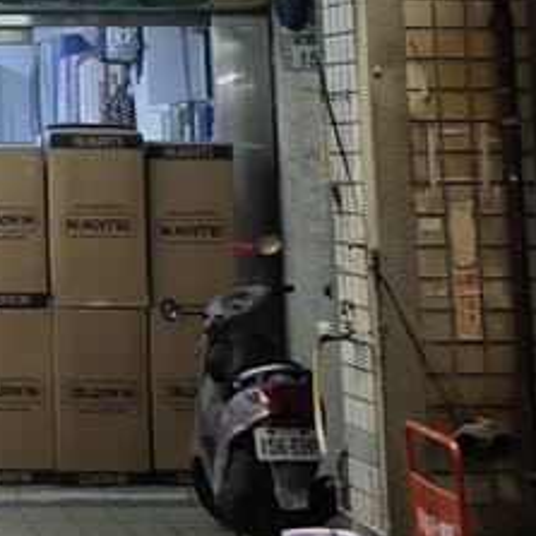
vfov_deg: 11.7
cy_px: -276
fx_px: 2505
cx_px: -305
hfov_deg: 11.6
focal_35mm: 143
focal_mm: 8.72
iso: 160
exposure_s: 1/60
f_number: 1.63
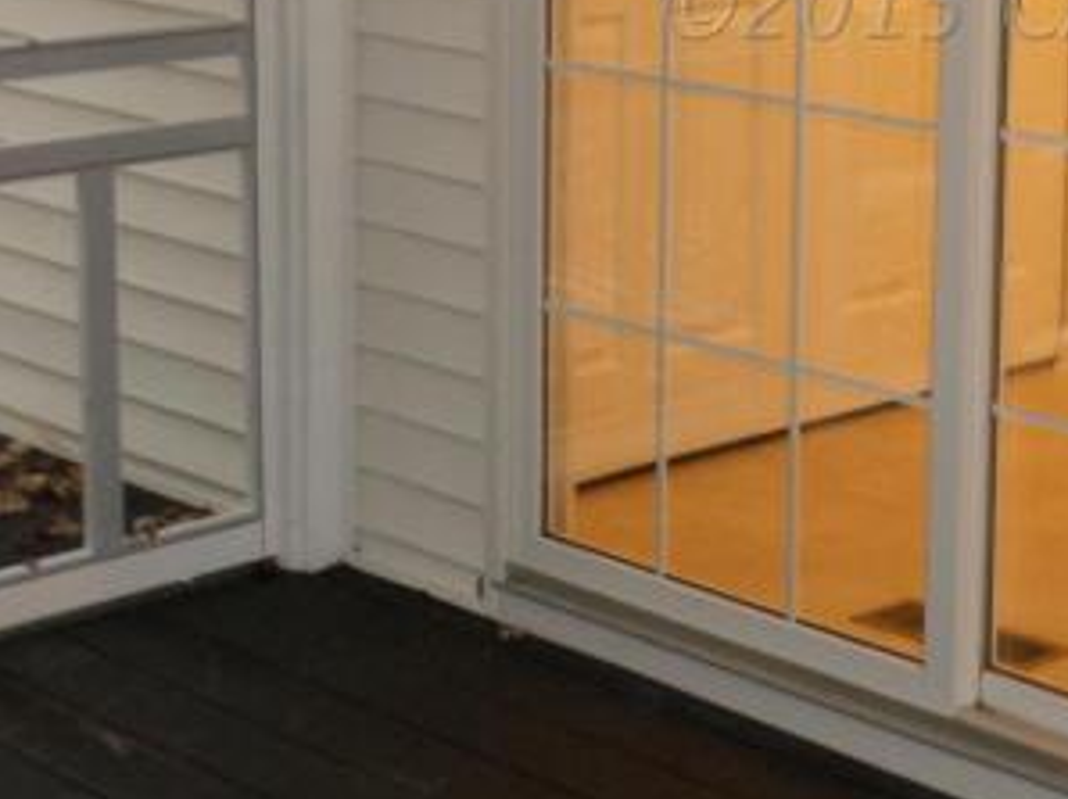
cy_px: 4
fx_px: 2651
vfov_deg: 16.8
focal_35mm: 86
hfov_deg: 22.1
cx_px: 1025
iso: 100
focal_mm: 4.5
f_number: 2.5
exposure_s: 1/30
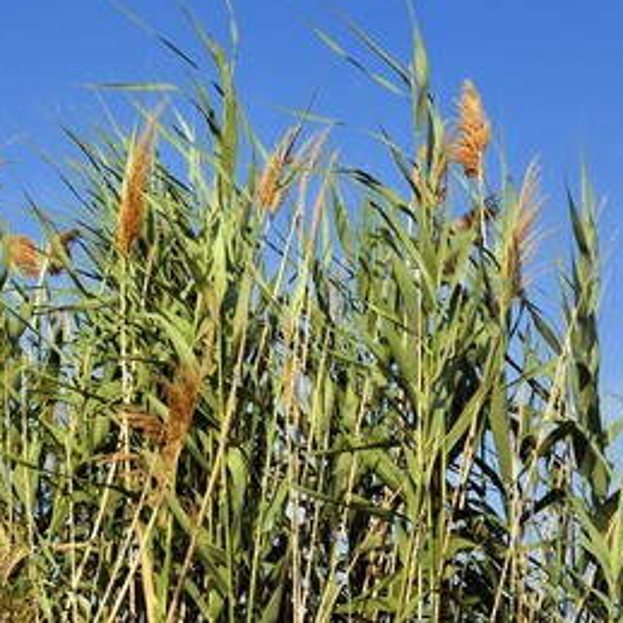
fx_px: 2525
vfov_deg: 14.1
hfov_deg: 14.0
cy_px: 289
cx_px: 142
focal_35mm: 124
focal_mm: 90
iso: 200
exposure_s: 1/200
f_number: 16
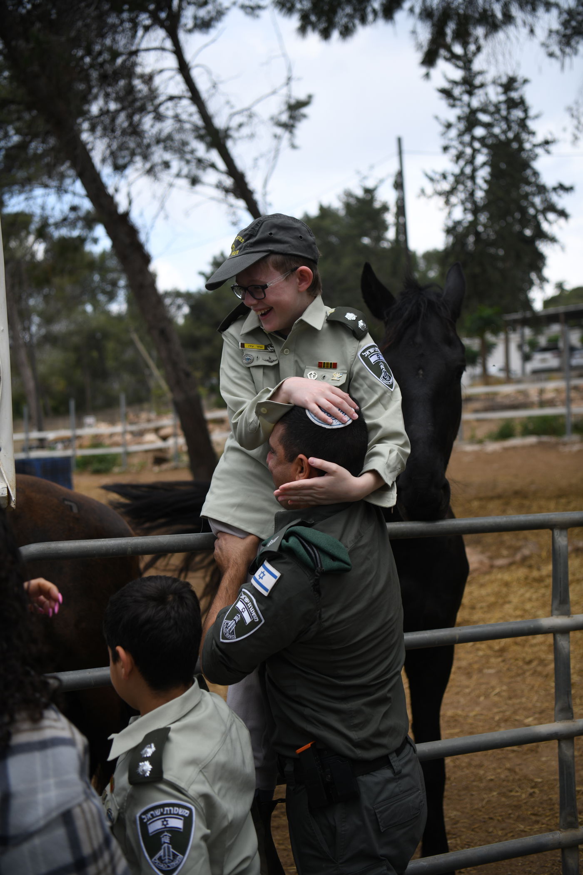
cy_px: 438
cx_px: 292
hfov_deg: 33.4
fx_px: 972
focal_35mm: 40
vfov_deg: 48.5
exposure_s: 1/800
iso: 100
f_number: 2.8
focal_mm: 40
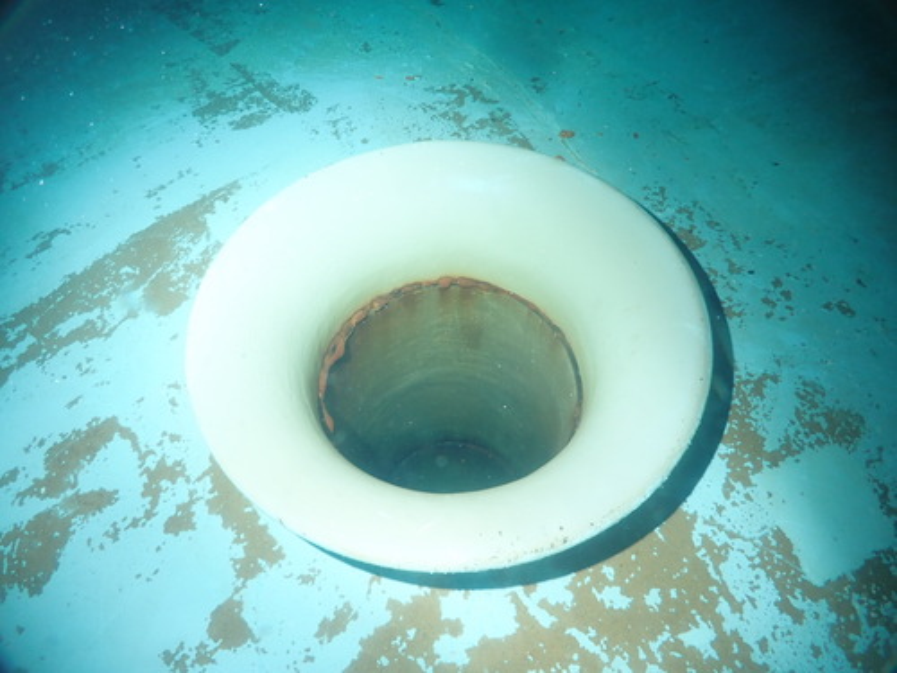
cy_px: 336
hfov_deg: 69.4
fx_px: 648
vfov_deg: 54.9
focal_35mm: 25
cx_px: 448
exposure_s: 1/30
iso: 200
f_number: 2
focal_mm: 4.5
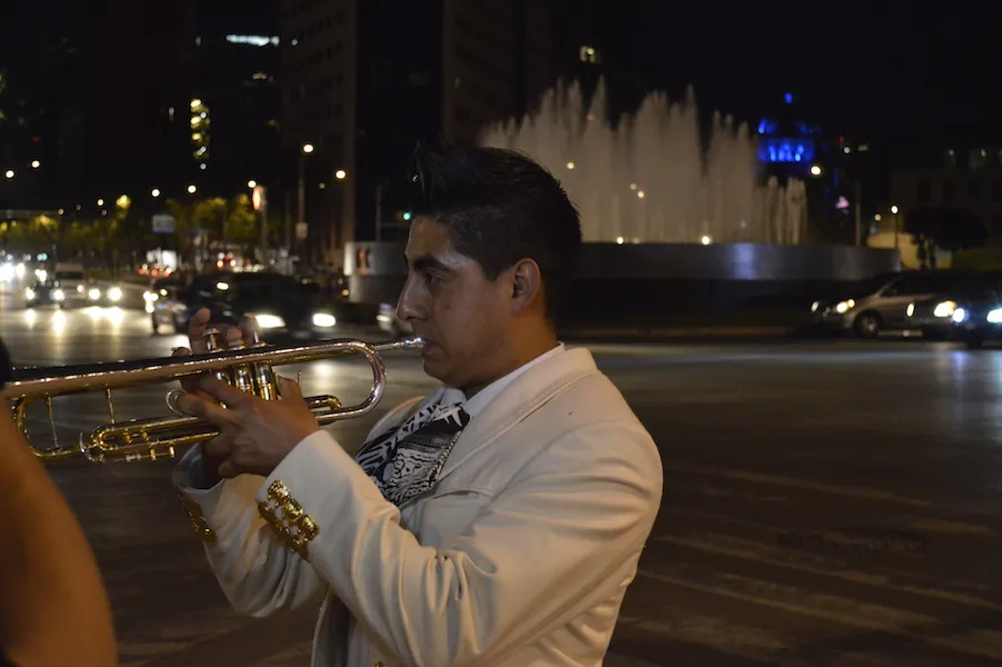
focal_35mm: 57
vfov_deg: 23.7
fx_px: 1585
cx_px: 501
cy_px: 334
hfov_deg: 35.1
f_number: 5
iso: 3200
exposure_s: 1/30
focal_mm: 38
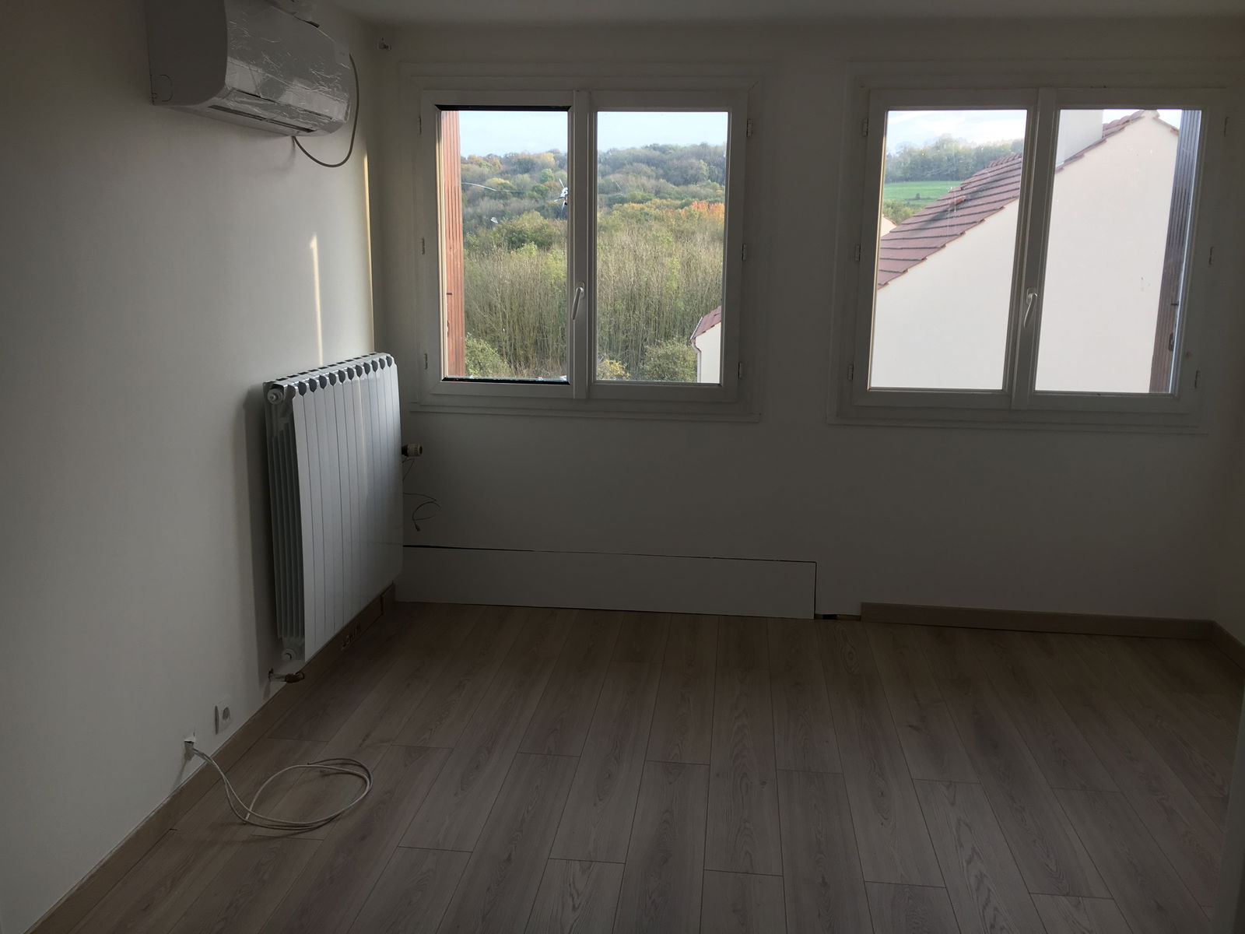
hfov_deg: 61.7
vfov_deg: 48.2
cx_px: 622
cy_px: 467
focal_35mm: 29
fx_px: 1043
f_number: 2.2
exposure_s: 1/50
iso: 25
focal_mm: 4.15
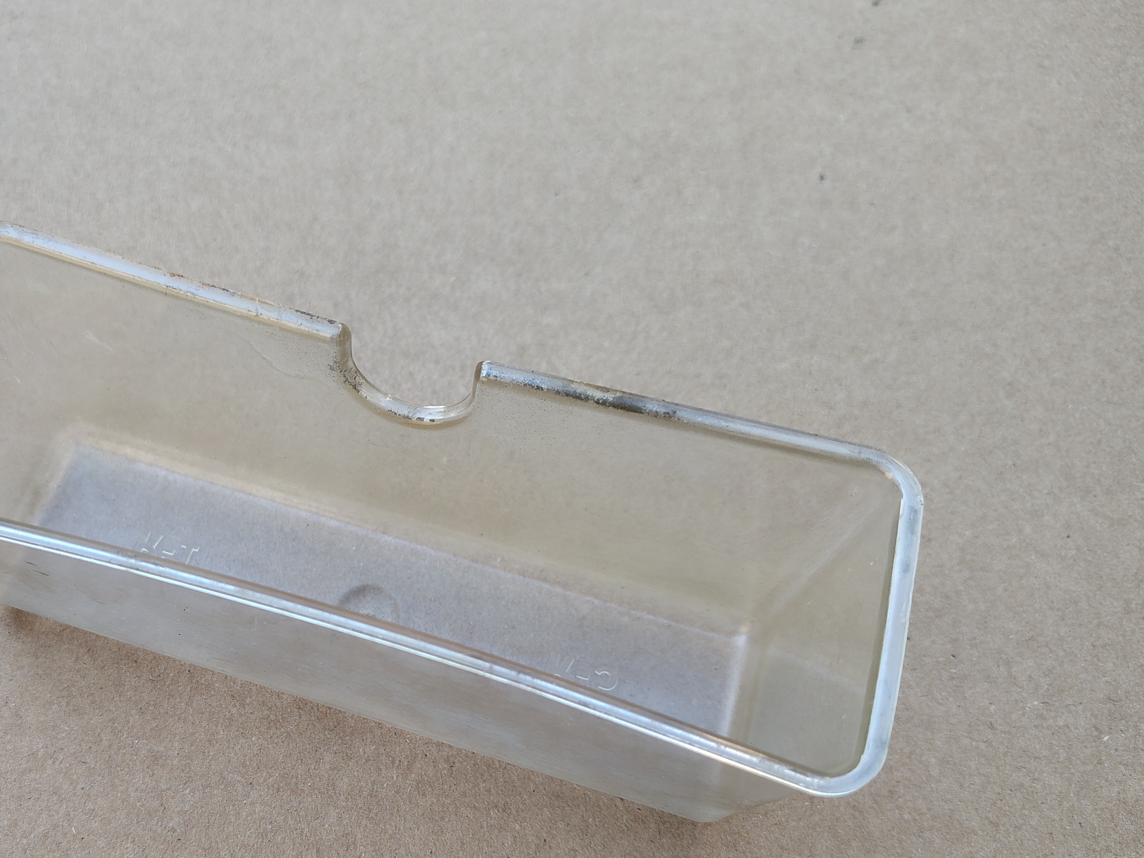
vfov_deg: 41.4
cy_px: 556
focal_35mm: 34
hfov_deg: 52.9
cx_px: 378
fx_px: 1124
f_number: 1.8
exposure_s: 1/100
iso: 115
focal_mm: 5.56
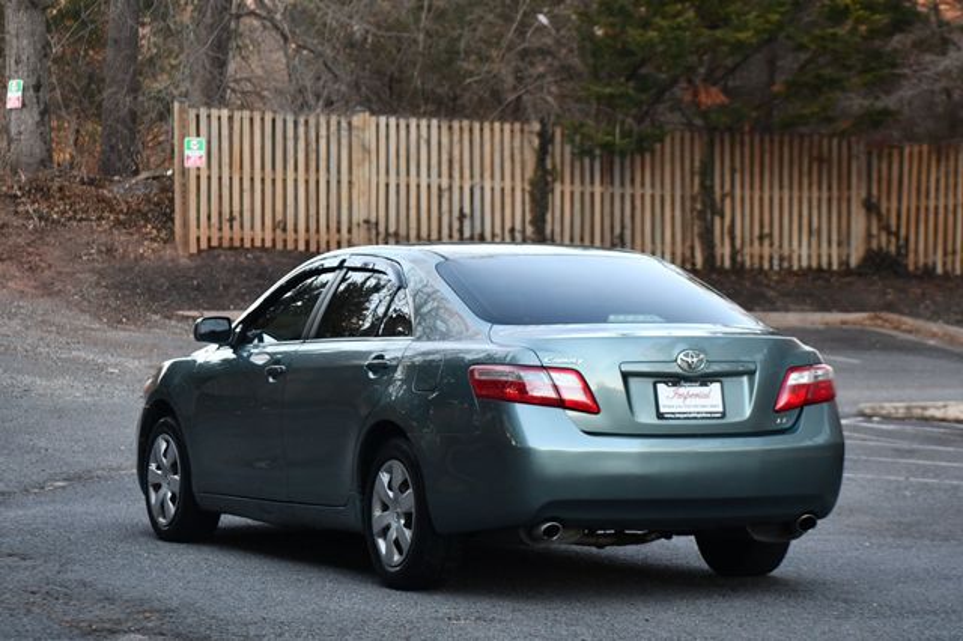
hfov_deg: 16.7
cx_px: 482
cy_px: 320
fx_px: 3288
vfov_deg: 11.1
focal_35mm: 123
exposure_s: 1/200
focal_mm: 82
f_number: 4.8
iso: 800
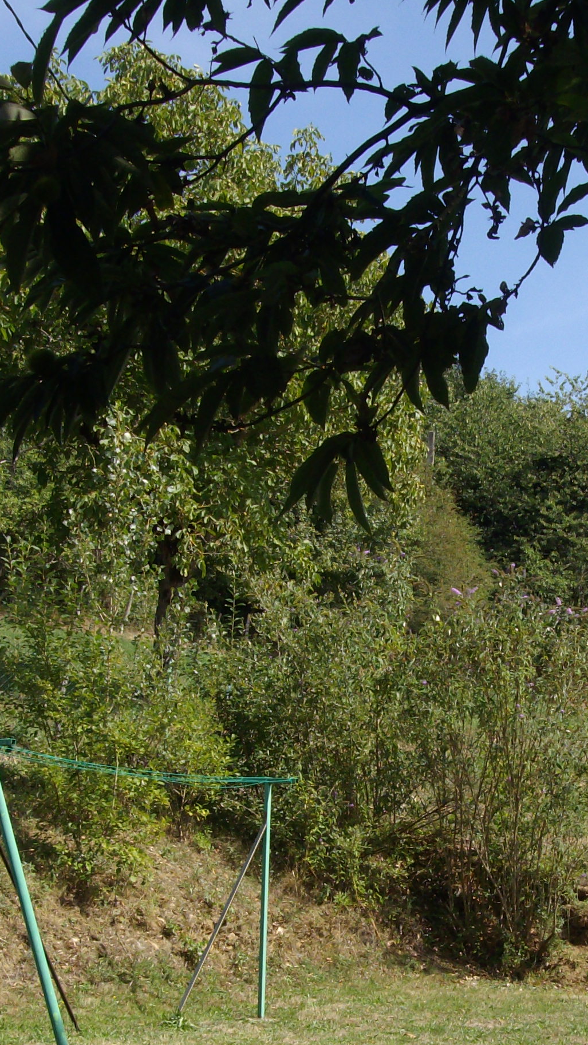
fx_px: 1830
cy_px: 644
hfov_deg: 18.0
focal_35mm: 66
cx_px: 509
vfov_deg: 31.8
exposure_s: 1/400
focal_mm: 6
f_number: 4.8
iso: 80
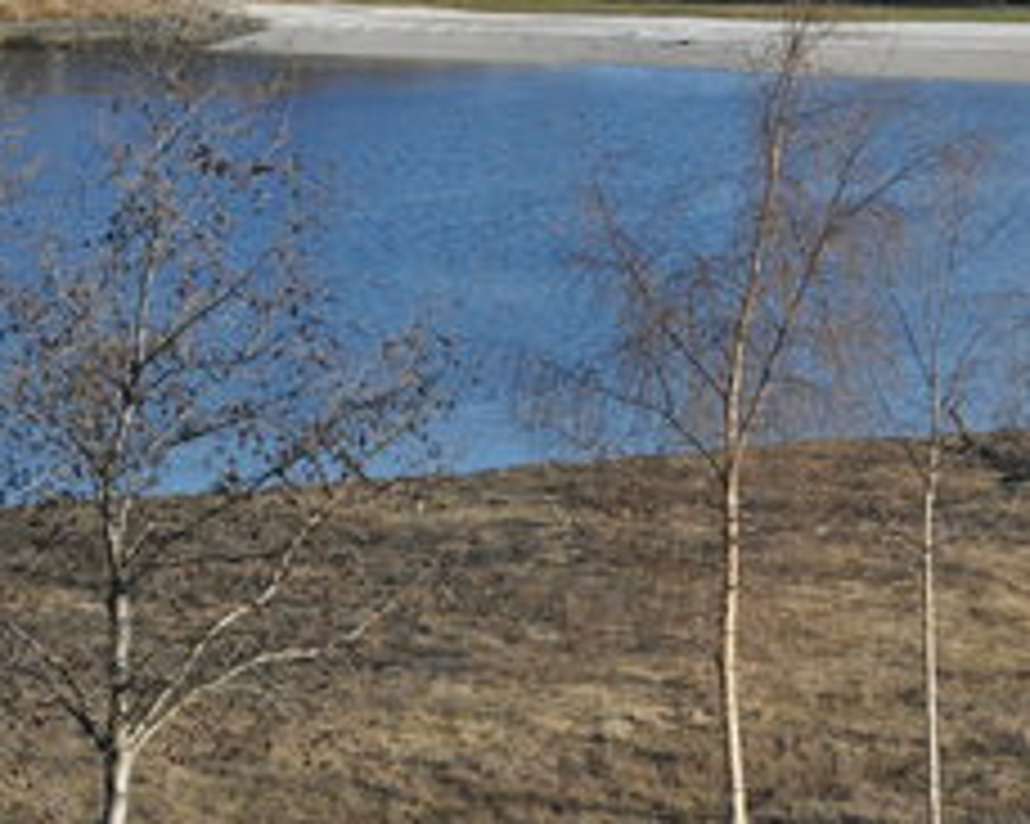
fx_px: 4235
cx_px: 751
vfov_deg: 11.0
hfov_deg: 13.8
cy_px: 50
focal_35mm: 139
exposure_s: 1/800
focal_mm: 42
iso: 1600
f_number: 14
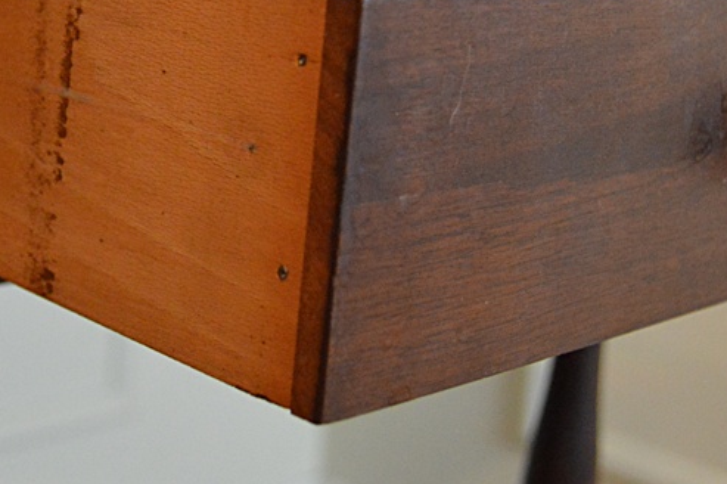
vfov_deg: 19.2
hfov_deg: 28.4
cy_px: 79
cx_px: 183
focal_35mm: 70
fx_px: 1413
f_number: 3.8
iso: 3200
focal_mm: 23
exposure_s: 1/60
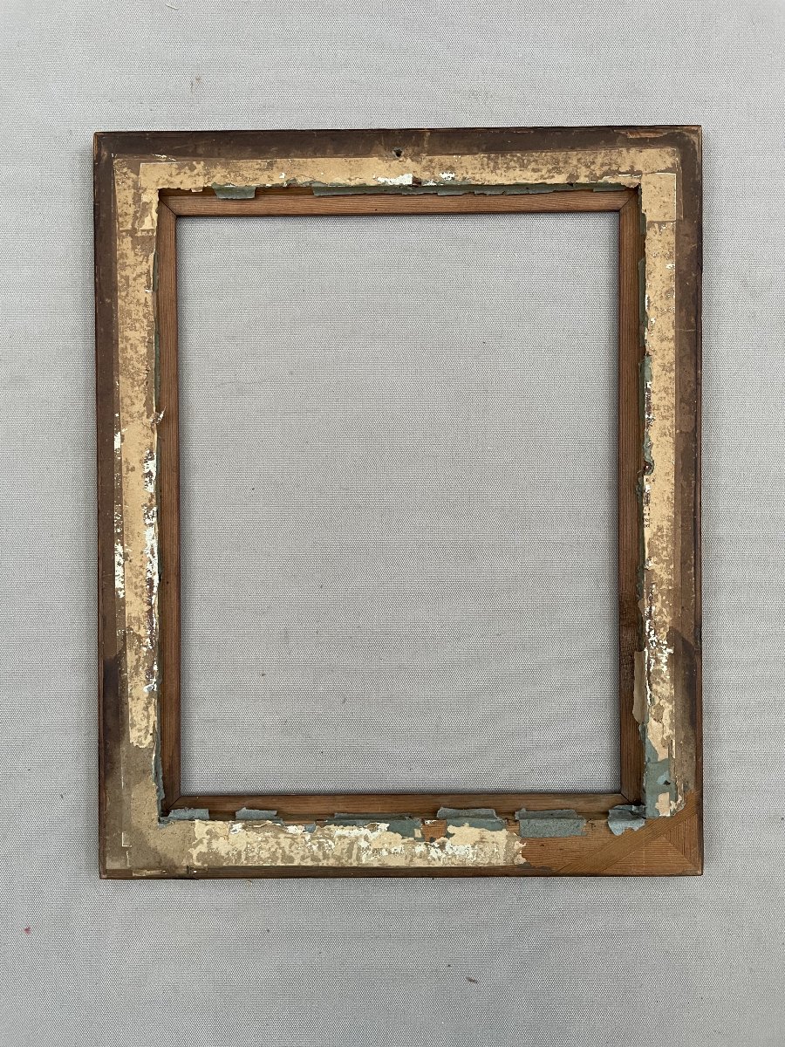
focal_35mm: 26
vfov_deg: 67.3
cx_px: 392
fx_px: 786
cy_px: 524
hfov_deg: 53.1
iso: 200
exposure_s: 1/60
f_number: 1.6
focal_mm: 4.2
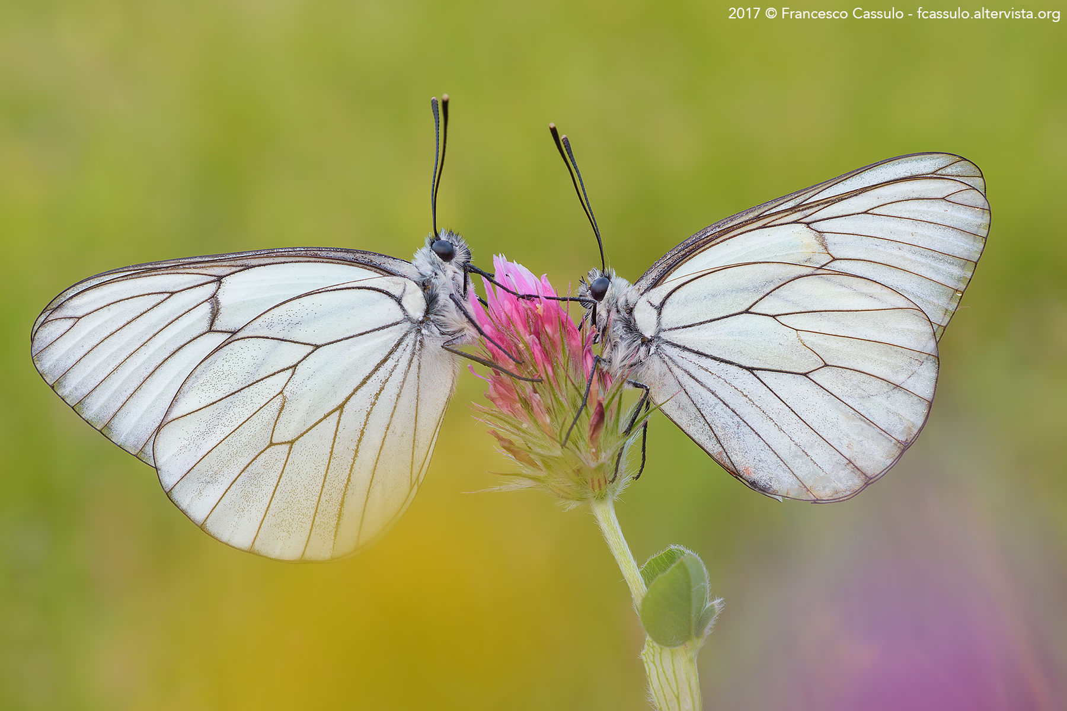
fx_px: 2667
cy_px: 356
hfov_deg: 22.6
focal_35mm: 90
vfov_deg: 15.2
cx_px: 534
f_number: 11
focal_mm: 60
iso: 100
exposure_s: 1/8
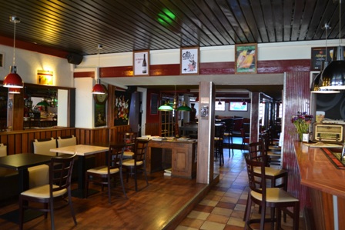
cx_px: 172
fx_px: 259
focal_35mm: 27
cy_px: 115
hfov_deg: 67.4
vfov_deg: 48.0
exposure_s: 1/15
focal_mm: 18
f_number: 3.5
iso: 500
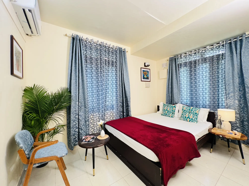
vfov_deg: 89.9
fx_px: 94
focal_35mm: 13
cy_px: 93
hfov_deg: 106.2
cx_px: 124
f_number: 1.8
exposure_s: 1/100
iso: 160
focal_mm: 1.57
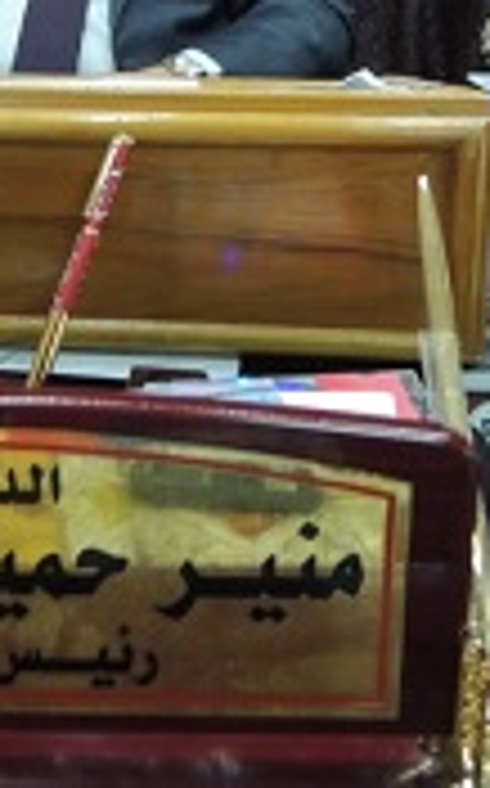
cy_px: 32
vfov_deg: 28.6
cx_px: 81
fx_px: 1457
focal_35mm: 68
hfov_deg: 18.9
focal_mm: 4.9
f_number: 3.1
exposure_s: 1/13
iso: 400
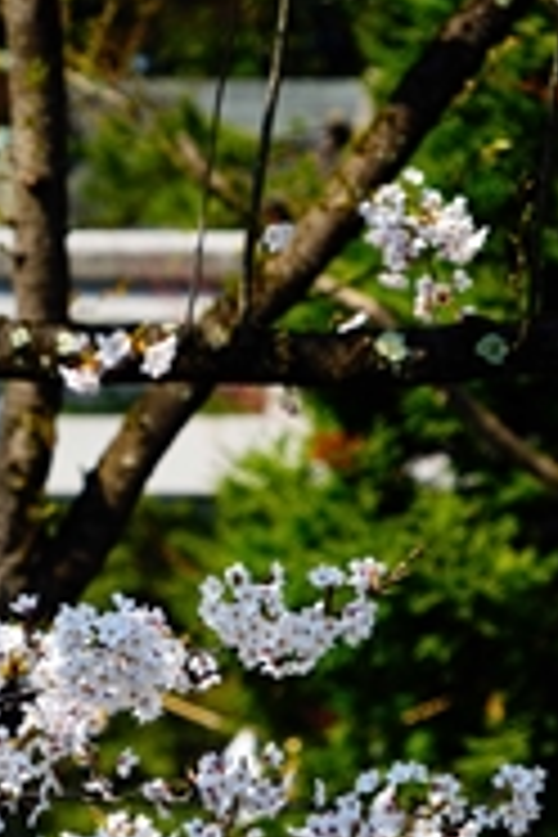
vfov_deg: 6.1
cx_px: -2
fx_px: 7858
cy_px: 828
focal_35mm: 338
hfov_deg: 4.1
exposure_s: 1/200
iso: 100
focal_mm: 157
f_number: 7.1
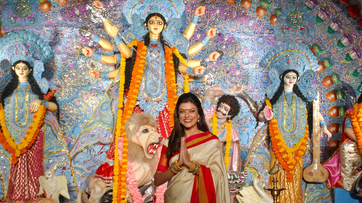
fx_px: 669
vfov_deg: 17.3
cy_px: 127
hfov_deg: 30.3
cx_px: 184
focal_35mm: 70
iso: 400
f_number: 4.5
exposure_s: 1/125
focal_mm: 35
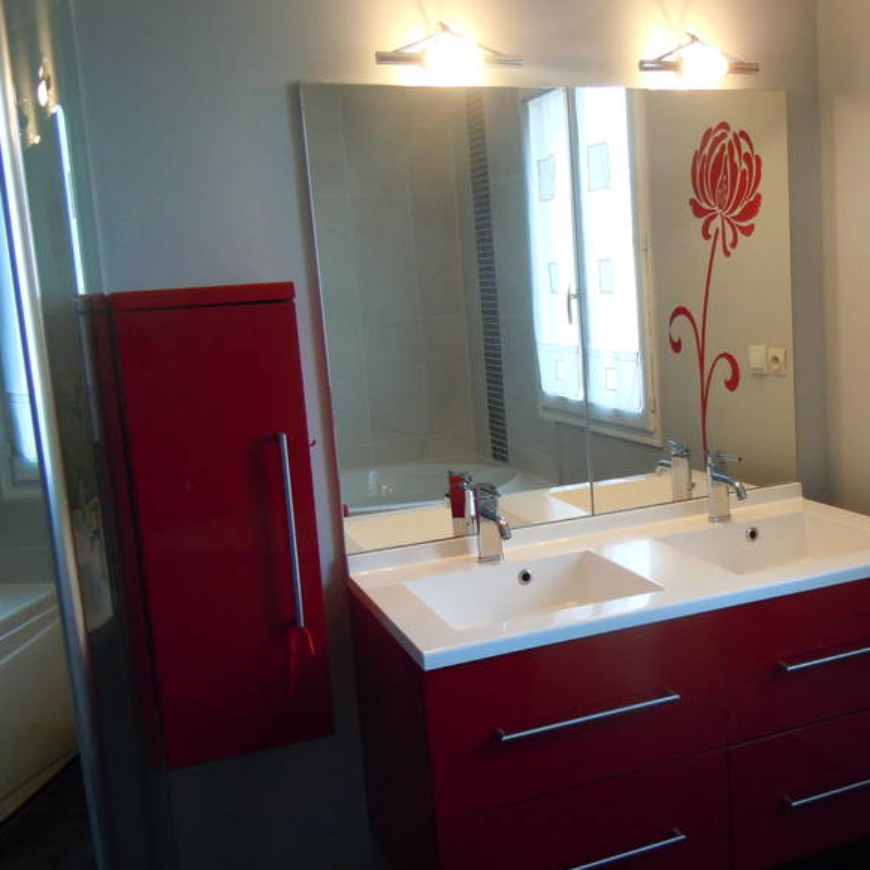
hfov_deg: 45.5
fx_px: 1024
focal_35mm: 36
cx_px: 564
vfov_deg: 46.0
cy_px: 432
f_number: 3.5
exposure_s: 1/50
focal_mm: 5.4
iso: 400
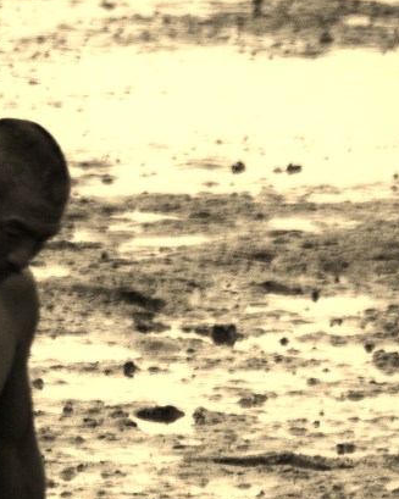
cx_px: 96
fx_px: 15594
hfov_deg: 1.5
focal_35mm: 1056
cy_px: 554
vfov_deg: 1.8
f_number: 5.6
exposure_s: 1/640
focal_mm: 300
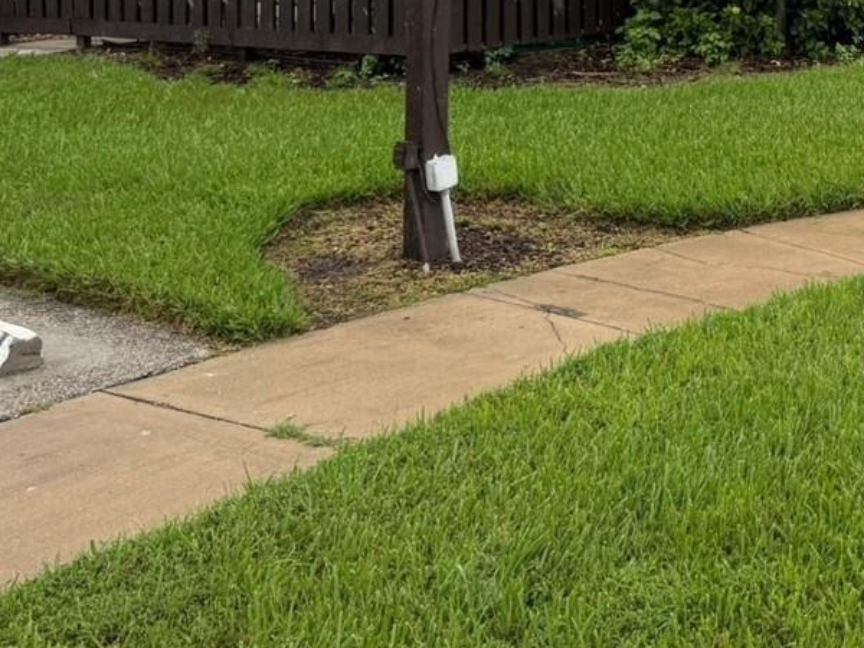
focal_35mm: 64
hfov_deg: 29.0
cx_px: 782
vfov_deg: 21.7
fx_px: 1597
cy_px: -75
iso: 100
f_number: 1.78
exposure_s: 1/943
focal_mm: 6.76
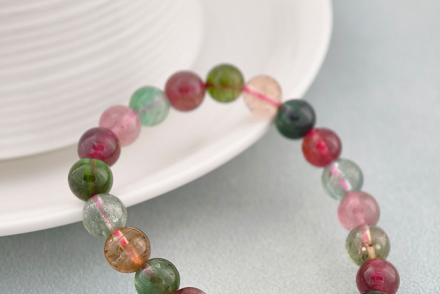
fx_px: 1442
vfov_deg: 11.6
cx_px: 220
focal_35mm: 118
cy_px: 190
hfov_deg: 17.3
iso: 125
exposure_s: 1/160
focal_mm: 22.48
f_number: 2.67
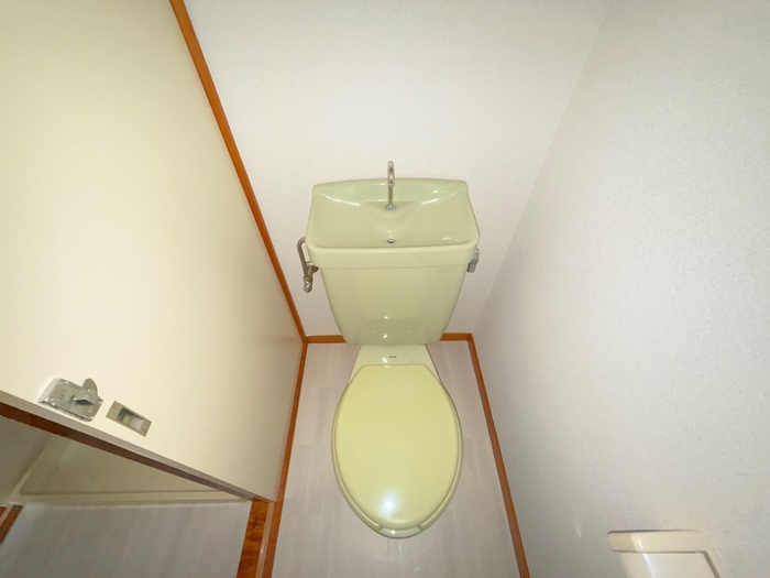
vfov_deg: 85.7
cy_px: 289
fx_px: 311
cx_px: 385
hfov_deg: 102.1
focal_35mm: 14
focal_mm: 2.22
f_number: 2.2
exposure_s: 1/50
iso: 1600
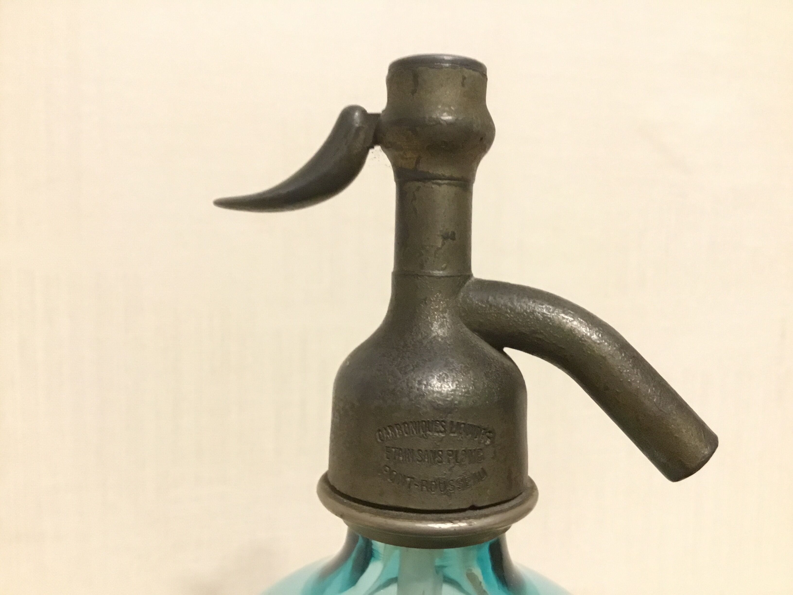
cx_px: 396
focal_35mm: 31
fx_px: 710
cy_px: 298
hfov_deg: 58.4
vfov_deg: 45.4
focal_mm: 3.3
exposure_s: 1/17
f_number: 2.4
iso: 640
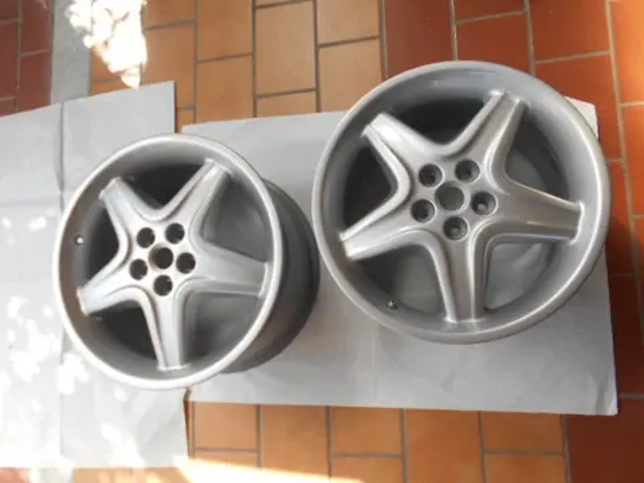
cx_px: 322
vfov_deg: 53.1
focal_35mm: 26
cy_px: 242
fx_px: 484
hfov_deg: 67.3
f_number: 3.2
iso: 80
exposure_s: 1/160
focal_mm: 4.6
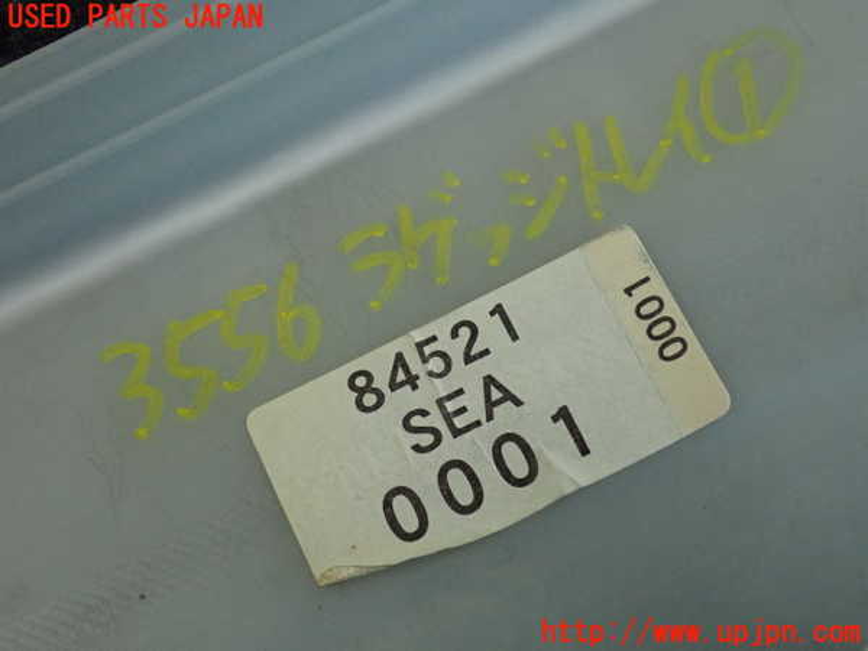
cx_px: 434
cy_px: 326
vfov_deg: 25.2
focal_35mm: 58
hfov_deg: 33.2
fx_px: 1454
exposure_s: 1/125
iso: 1000
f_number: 3.5
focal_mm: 10.35
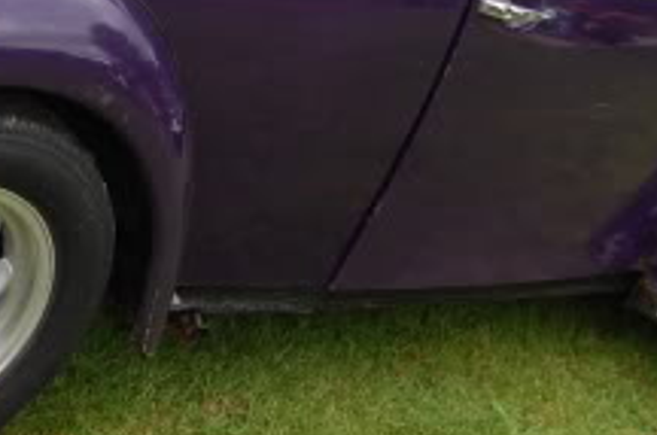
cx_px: -141
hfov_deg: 19.2
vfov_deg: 13.0
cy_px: -178
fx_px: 1821
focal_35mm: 100
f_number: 5.6
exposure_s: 1/125
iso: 200
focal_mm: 18
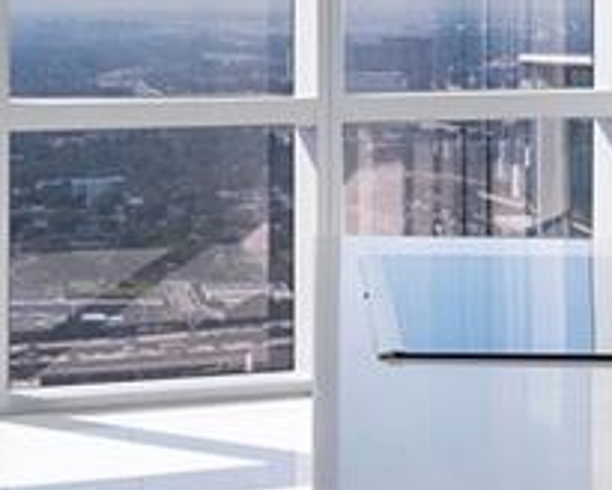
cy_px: 9
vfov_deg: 13.0
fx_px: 2119
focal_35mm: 117
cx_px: 143
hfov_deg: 16.3
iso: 320
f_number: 8
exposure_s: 1/320
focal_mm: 16
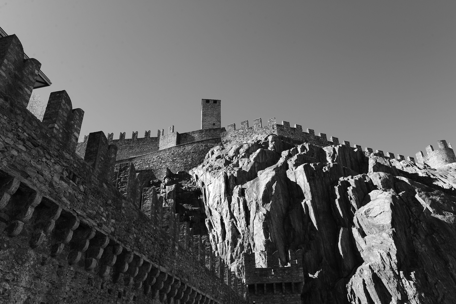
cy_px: 152
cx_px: 228
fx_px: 380
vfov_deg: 43.6
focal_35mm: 30
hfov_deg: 61.9
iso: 250
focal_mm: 30
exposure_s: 1/125
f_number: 11
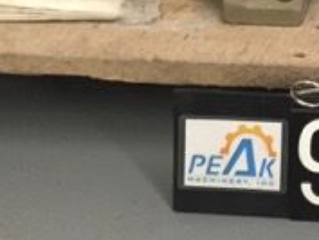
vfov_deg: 13.1
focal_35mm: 105
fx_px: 968
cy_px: -153
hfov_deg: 17.9
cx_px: 371
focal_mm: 4.15
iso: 100
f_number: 2.2
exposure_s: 1/30
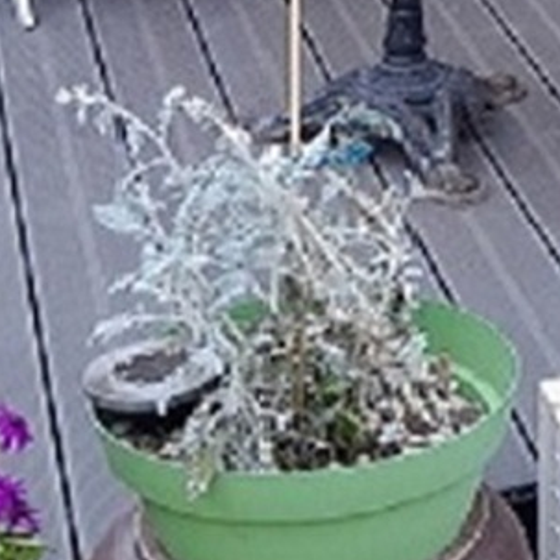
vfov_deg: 18.3
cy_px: -81
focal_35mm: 91
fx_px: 1666
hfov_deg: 17.1
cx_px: 861
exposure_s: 1/143
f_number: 1.8
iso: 40
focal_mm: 3.98
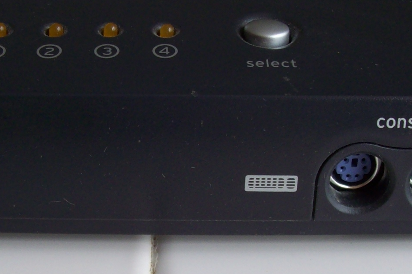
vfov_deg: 16.6
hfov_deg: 24.7
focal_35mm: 82
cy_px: 202
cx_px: 151
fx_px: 938
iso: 80
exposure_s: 1/167
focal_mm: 6
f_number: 2.7
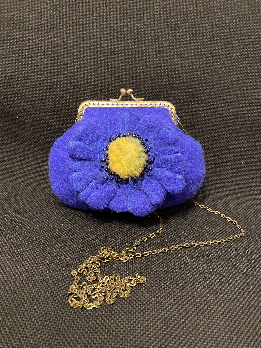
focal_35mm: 26
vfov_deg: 67.3
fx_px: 261
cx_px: 130
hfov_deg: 53.1
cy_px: 174
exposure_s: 1/25
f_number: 1.8
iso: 500
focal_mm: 4.25
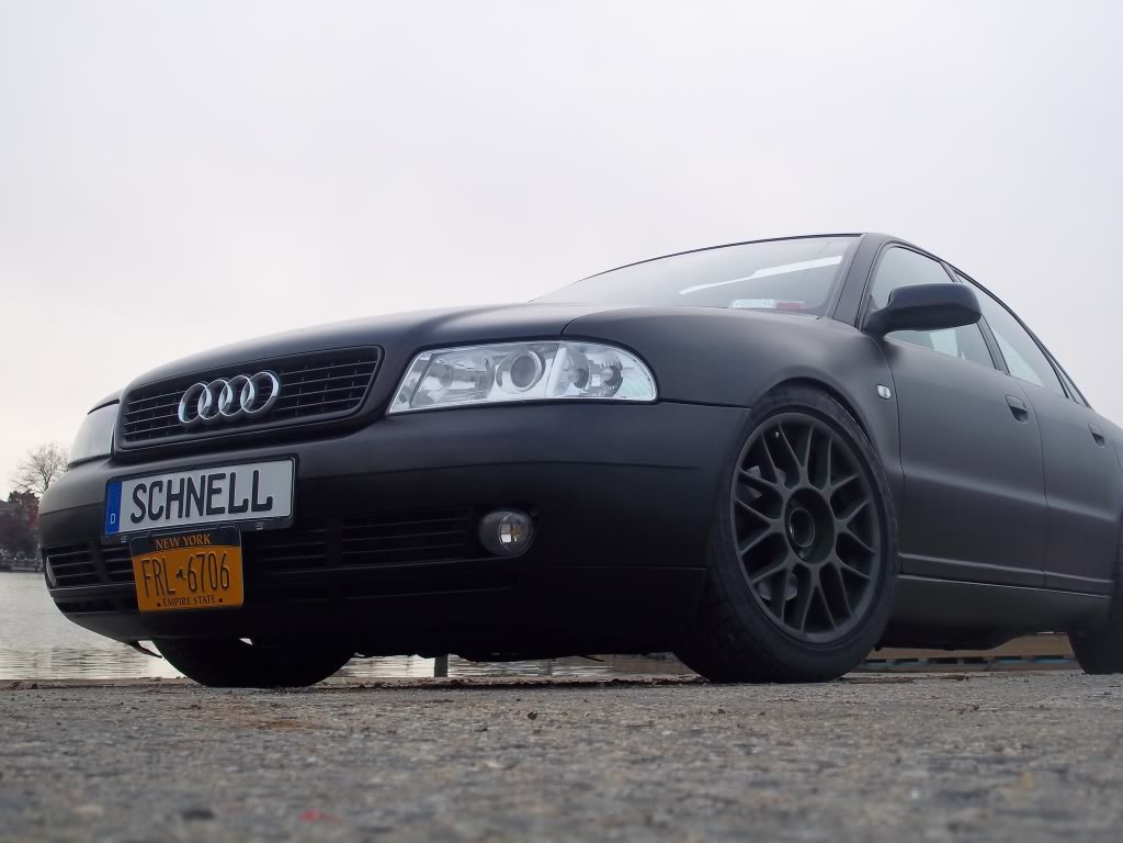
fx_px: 1492
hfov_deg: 41.2
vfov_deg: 31.5
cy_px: 422
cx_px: 562
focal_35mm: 46
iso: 80
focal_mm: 8.2
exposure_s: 1/80
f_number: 3.5
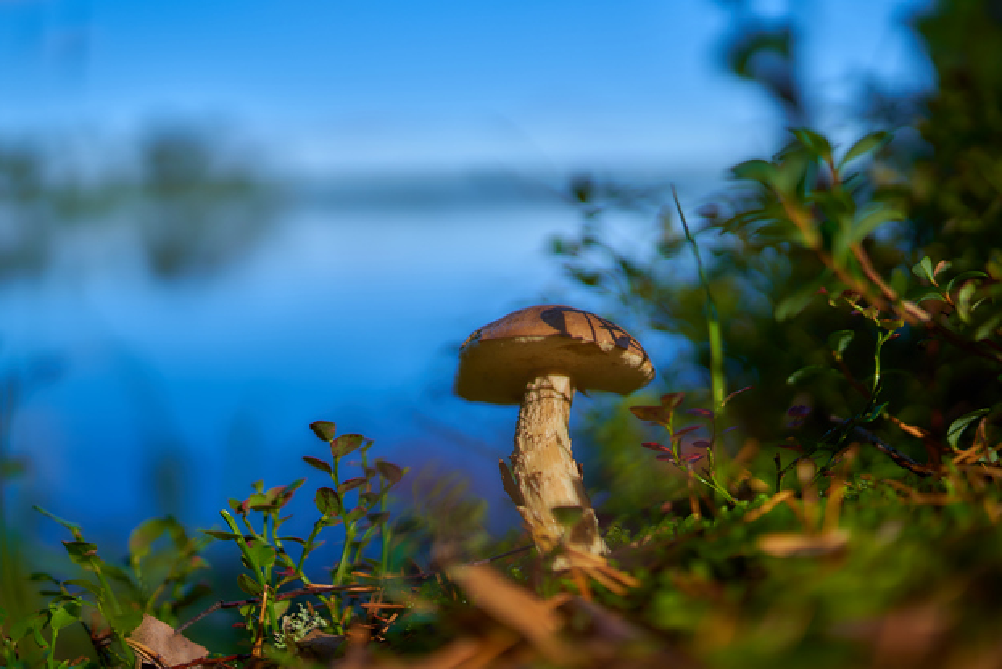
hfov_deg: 53.1
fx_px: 1002
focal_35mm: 36
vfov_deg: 36.9
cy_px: 341
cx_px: 507
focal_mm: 35
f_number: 1.2
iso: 50
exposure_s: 1/5000
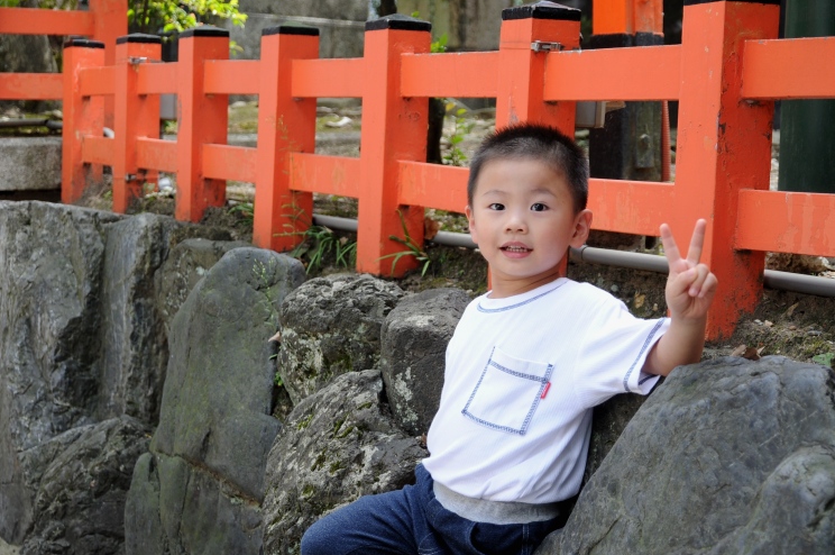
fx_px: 1680
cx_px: 395
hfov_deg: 27.9
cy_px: 261
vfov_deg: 18.7
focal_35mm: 73
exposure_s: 1/125
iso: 200
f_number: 4.5
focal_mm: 45
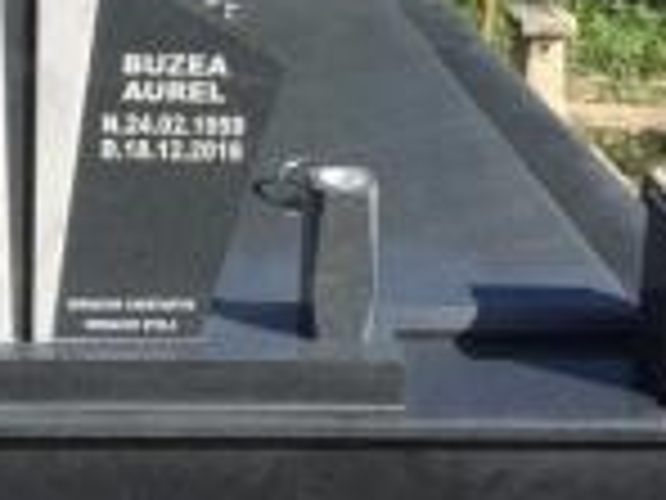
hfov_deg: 21.7
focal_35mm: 88
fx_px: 1693
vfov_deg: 16.3
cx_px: 45
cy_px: -36
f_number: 2.2
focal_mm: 4.15
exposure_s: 1/2198
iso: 32
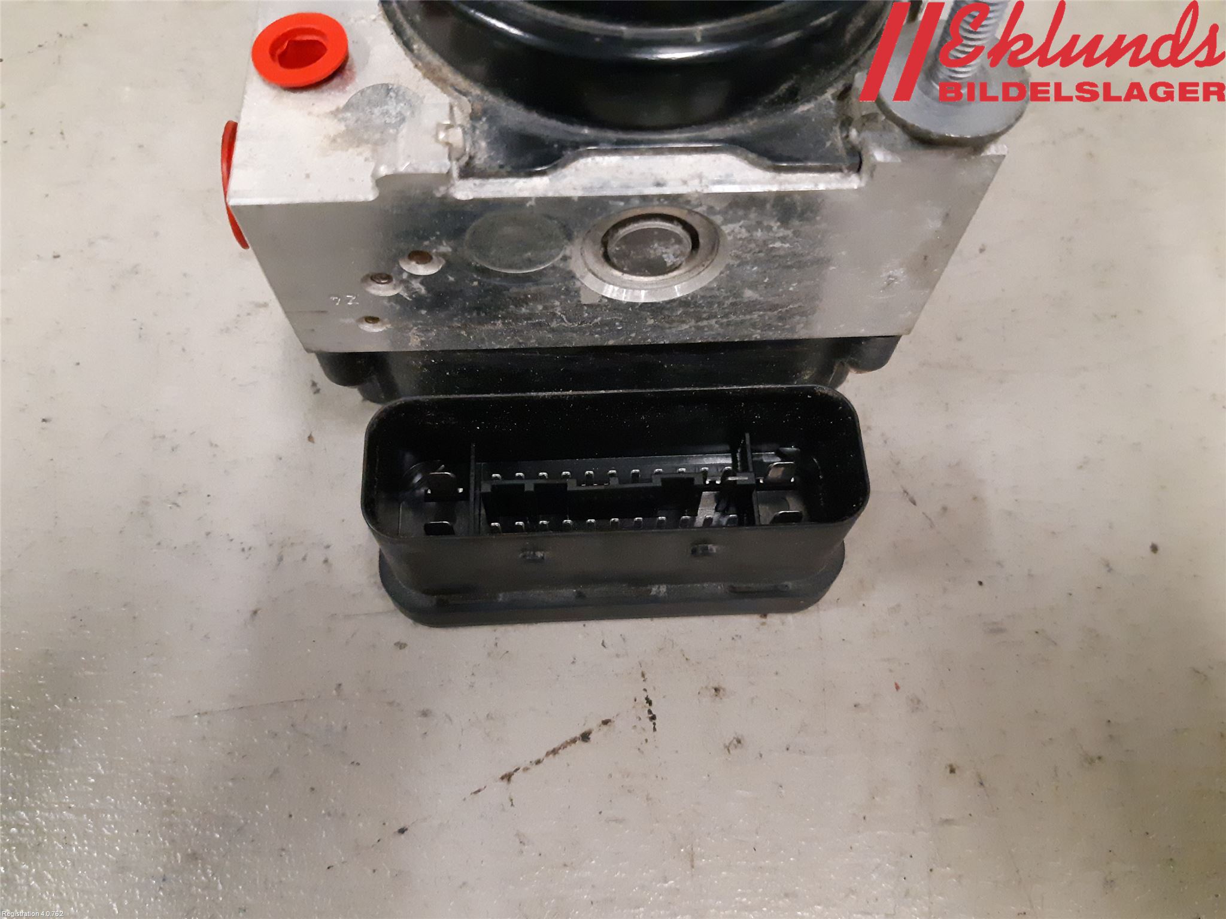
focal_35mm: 26
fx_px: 921
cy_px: 460
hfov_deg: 67.3
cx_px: 613
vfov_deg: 53.1
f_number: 1.7
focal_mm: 3.93
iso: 800
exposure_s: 1/153
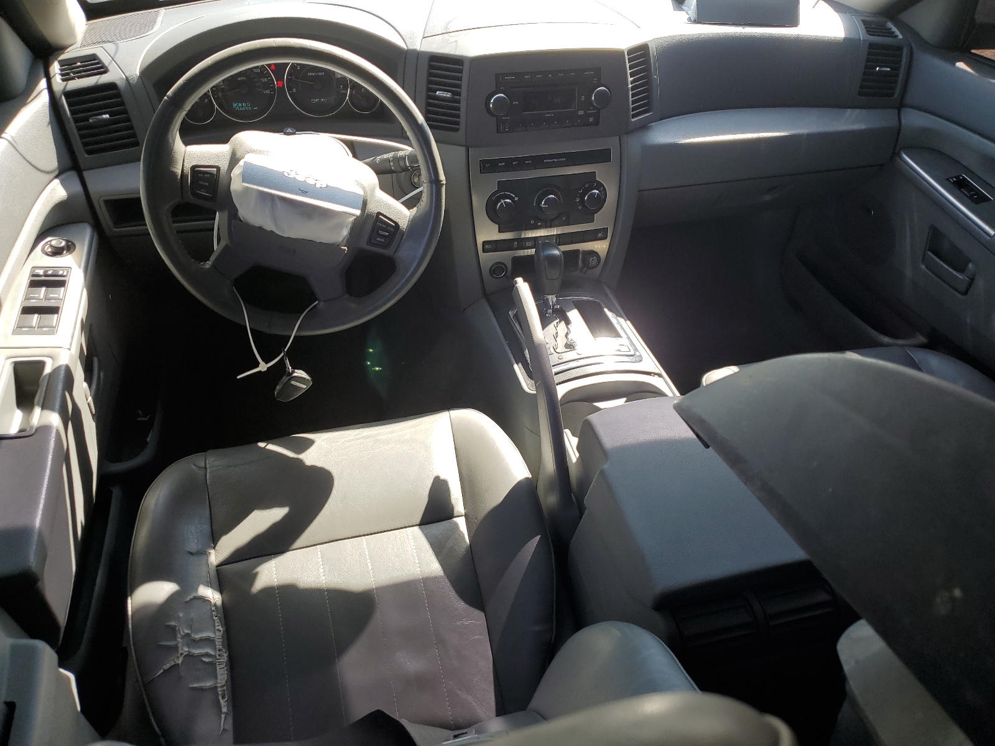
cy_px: 373
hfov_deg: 67.3
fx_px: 747
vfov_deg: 53.1
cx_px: 498
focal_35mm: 26
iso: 50
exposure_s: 1/345
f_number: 1.5
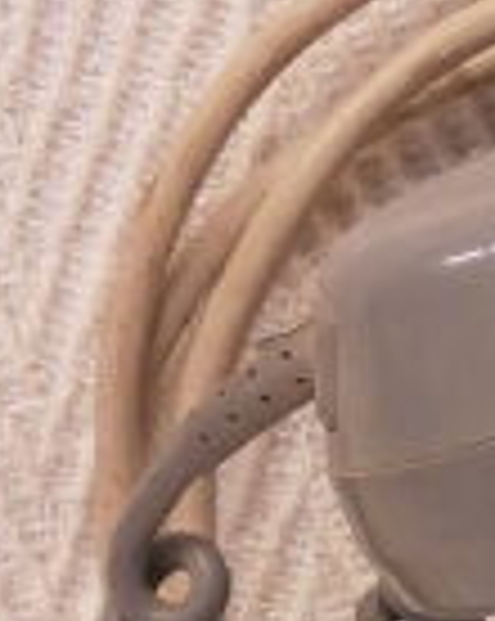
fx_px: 3909
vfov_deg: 8.8
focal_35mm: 213
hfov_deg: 7.0
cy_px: 1008
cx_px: 1017
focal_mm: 8.3
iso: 200
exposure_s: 1/30
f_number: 3.4
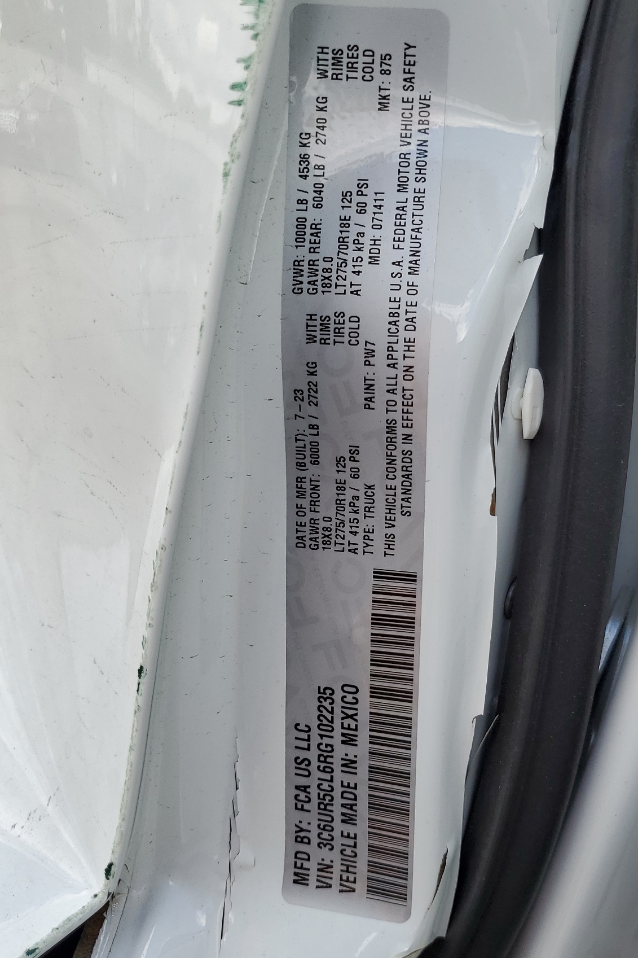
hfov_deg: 38.7
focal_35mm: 34
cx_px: 381
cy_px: 511
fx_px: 904
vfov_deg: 55.8
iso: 50
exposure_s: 1/769
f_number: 1.5
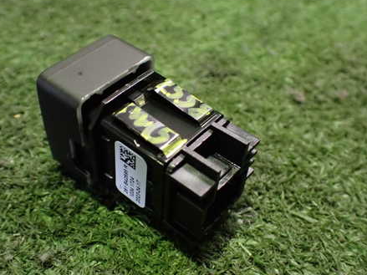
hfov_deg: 45.7
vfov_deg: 35.1
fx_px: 435
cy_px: 142
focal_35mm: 41
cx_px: 157
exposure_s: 1/30
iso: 1000
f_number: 2.3
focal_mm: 5.4
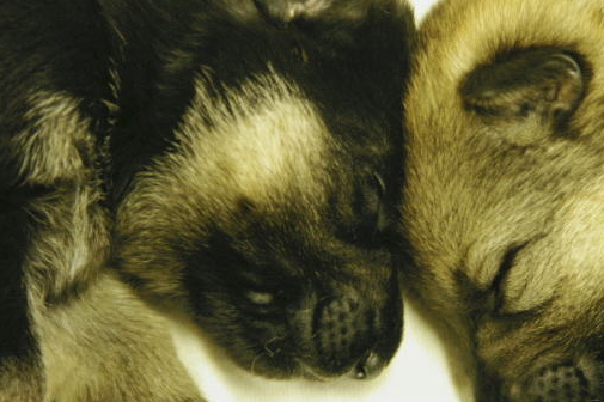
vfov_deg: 6.9
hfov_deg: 10.3
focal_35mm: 200
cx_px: 361
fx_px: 3347
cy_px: 248
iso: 1600
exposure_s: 1/30
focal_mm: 105
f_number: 4
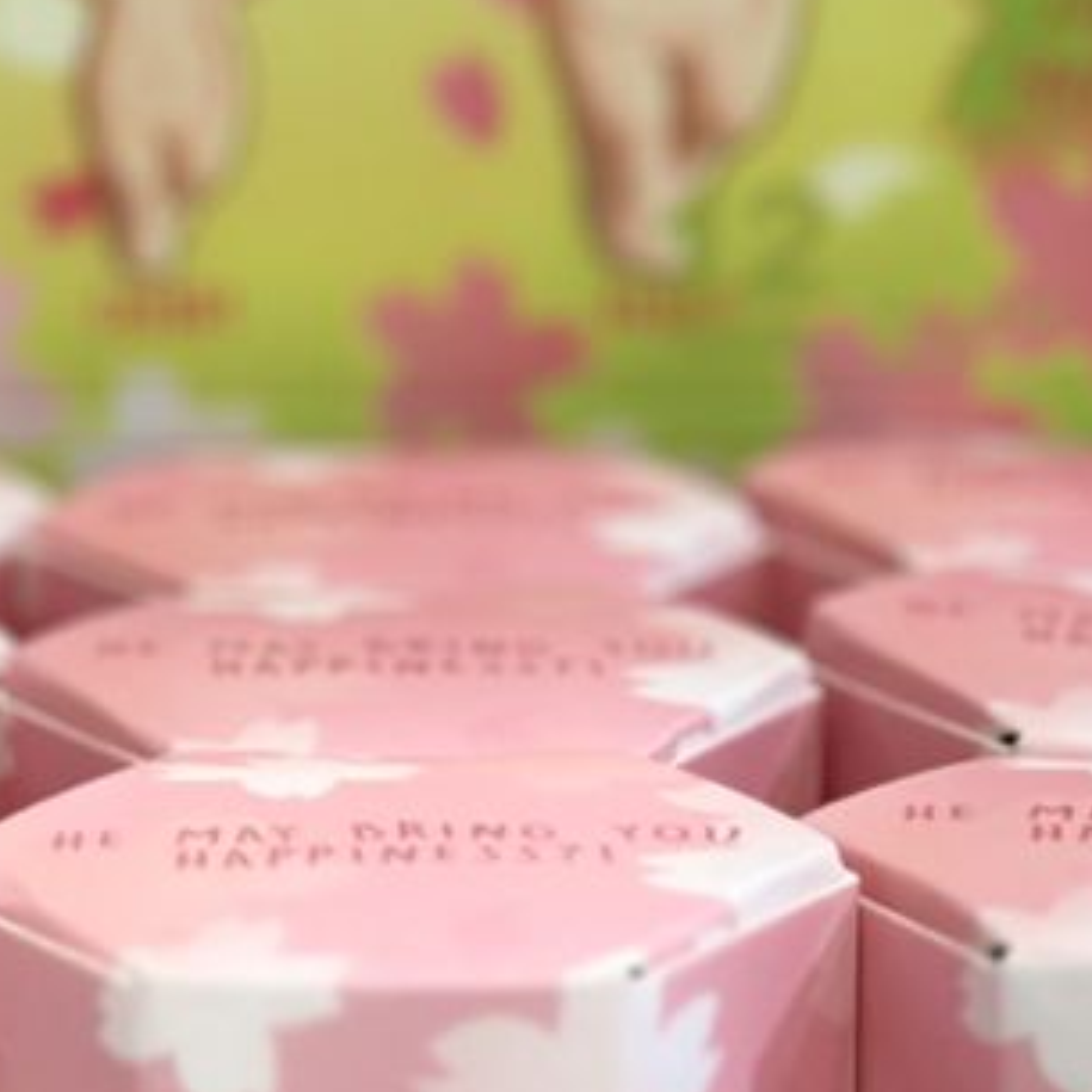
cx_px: -32
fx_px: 5960
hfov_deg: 10.4
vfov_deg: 10.5
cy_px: 630
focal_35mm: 167
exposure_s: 1/555
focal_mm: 6.86
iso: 80
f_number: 1.78
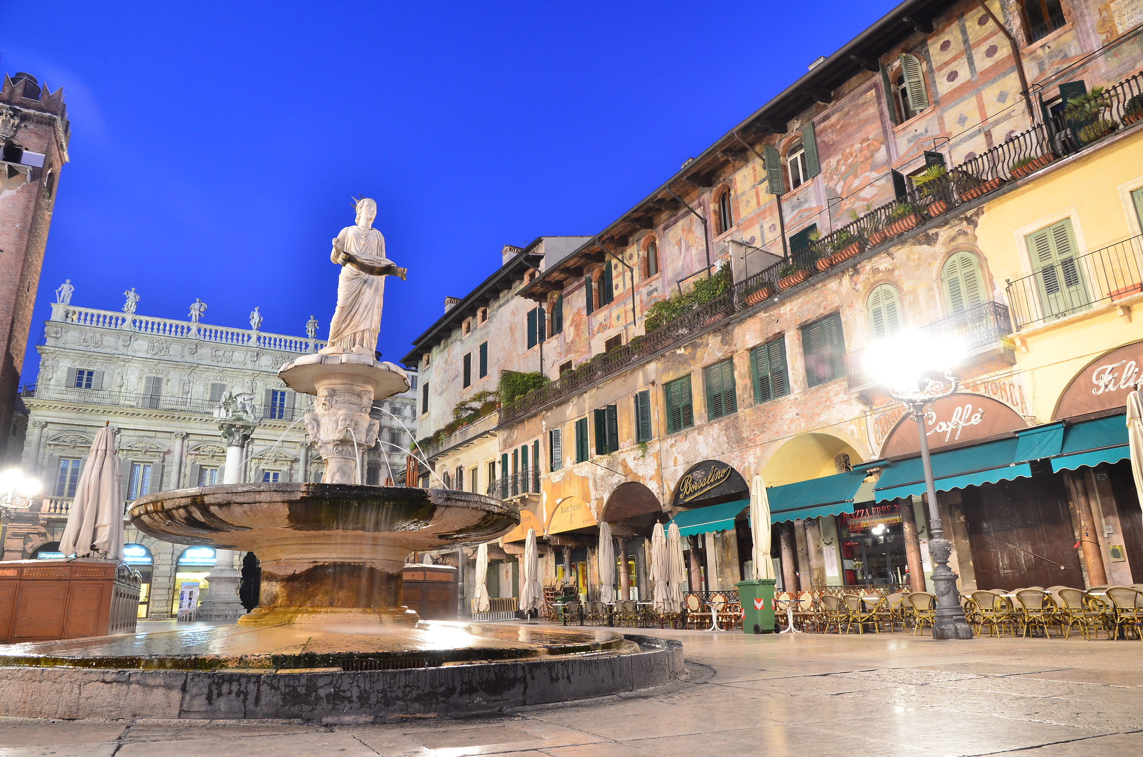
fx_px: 760
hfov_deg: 73.9
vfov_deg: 52.9
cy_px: 378
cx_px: 572
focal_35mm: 24
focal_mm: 16
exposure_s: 10
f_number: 7.1
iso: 400
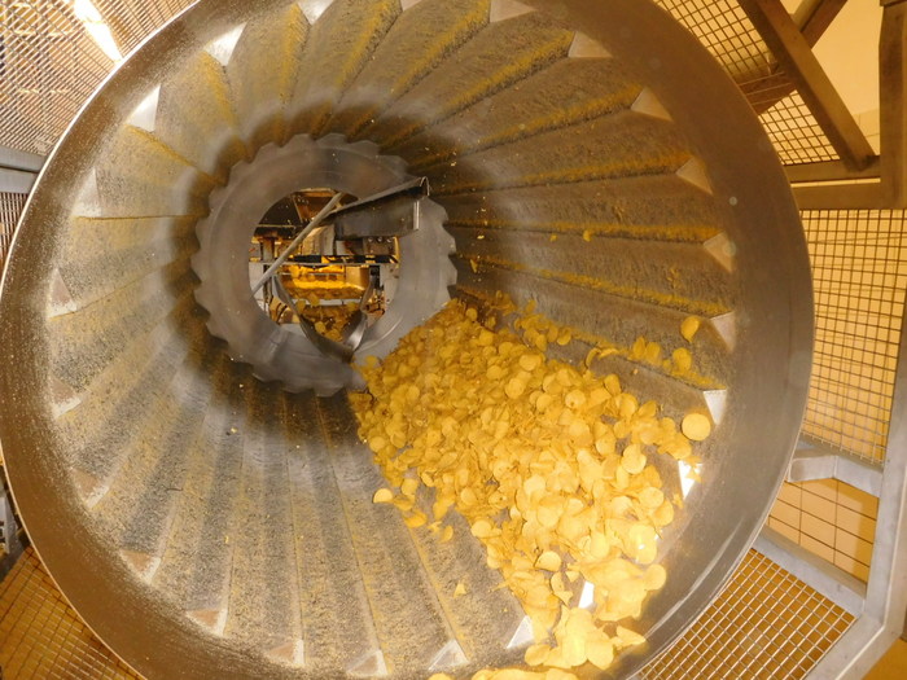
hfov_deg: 69.4
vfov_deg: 54.9
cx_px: 454
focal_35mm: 25
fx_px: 655
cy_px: 340
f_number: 3.4
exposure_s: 1/30
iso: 500
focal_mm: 4.5
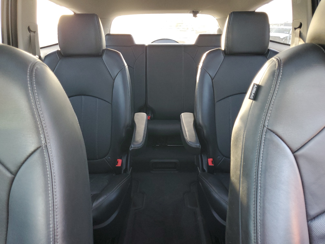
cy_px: 122
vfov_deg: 53.1
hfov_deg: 67.3
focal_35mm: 26
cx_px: 162
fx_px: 244
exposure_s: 1/60.2
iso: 160
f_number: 1.5
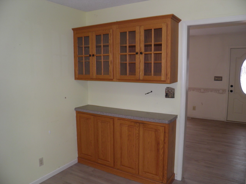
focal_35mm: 28
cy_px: 92
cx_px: 123
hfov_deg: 63.4
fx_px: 199
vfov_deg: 49.7
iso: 100
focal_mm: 4.9
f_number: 2.8
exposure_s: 1/30
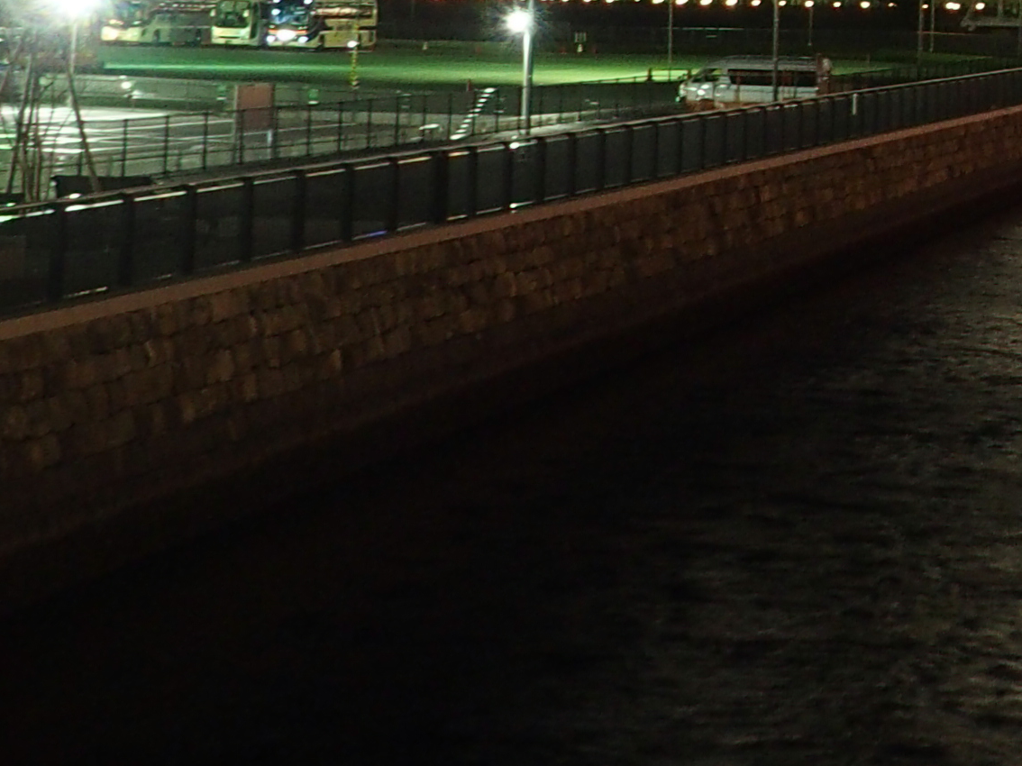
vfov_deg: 12.5
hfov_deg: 16.3
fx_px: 3306
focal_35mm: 112
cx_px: 1468
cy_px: -396
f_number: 3.5
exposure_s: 1/1.6
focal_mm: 6.7
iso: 400
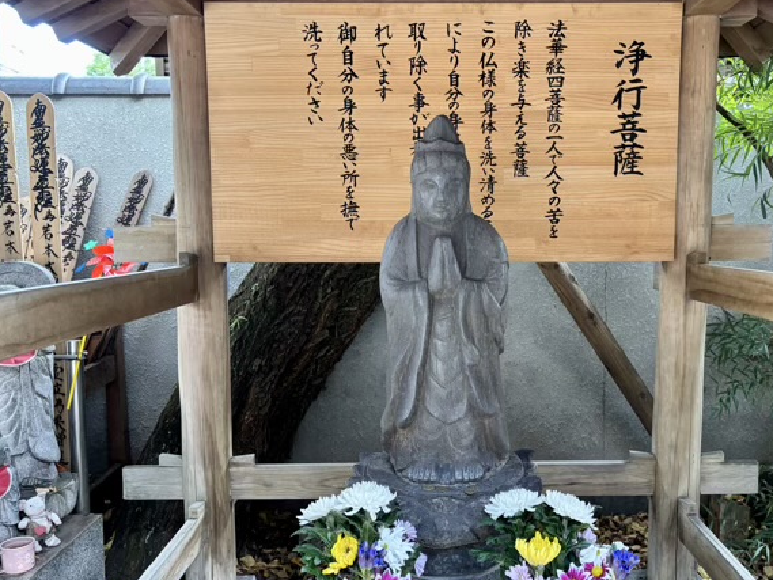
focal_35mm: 32
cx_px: 448
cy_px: 298
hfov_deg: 56.5
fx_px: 715
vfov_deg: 44.2
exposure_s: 1/60
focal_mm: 5.96
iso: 200
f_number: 1.6
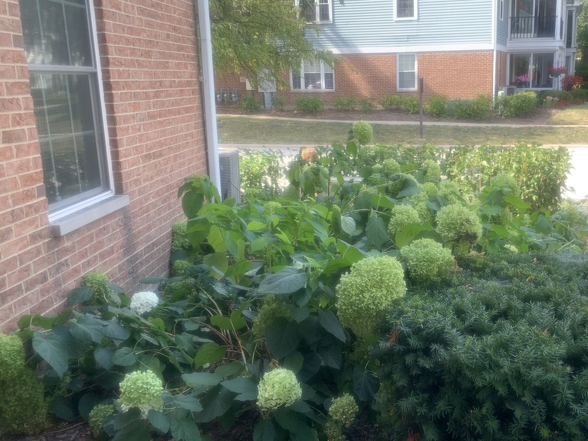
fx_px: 646
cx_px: 388
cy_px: 245
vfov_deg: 37.7
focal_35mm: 38
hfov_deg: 48.2
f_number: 1.8
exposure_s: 1/171
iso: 25
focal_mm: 4.25
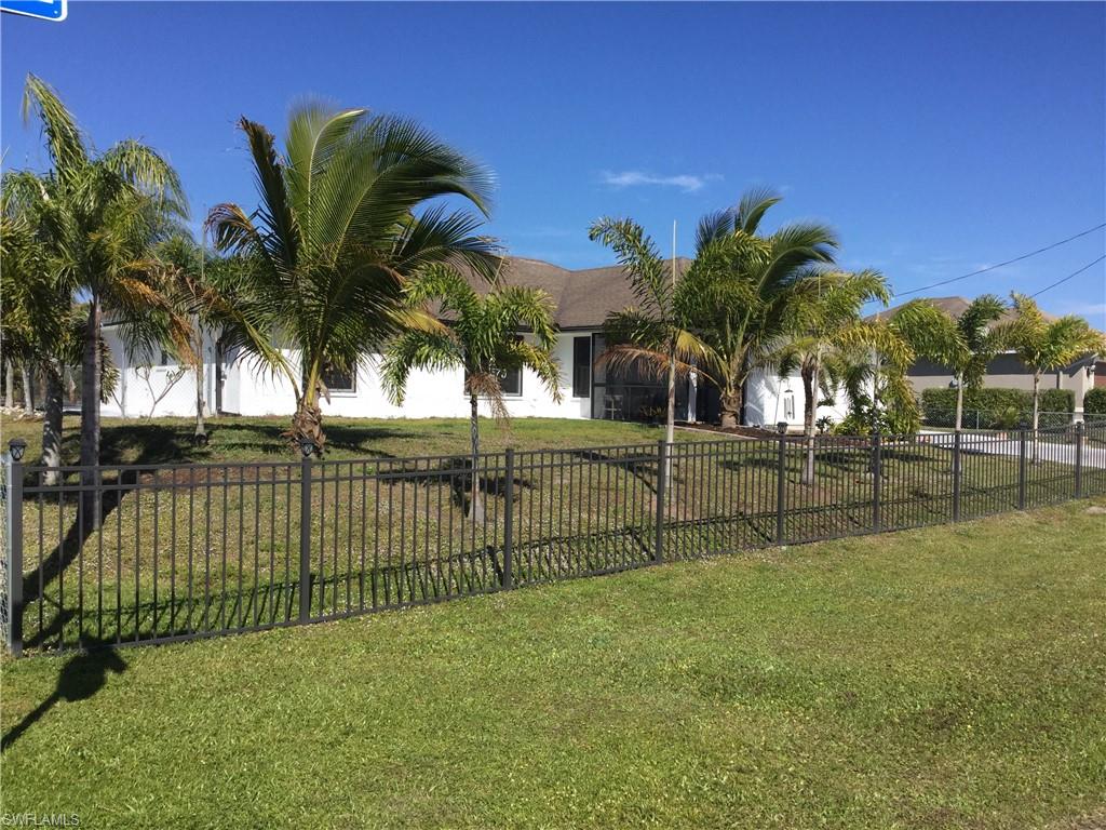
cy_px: 415
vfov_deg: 45.4
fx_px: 990
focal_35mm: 31
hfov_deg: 58.4
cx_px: 553
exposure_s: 1/1404
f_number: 2.4
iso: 25
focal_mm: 3.3
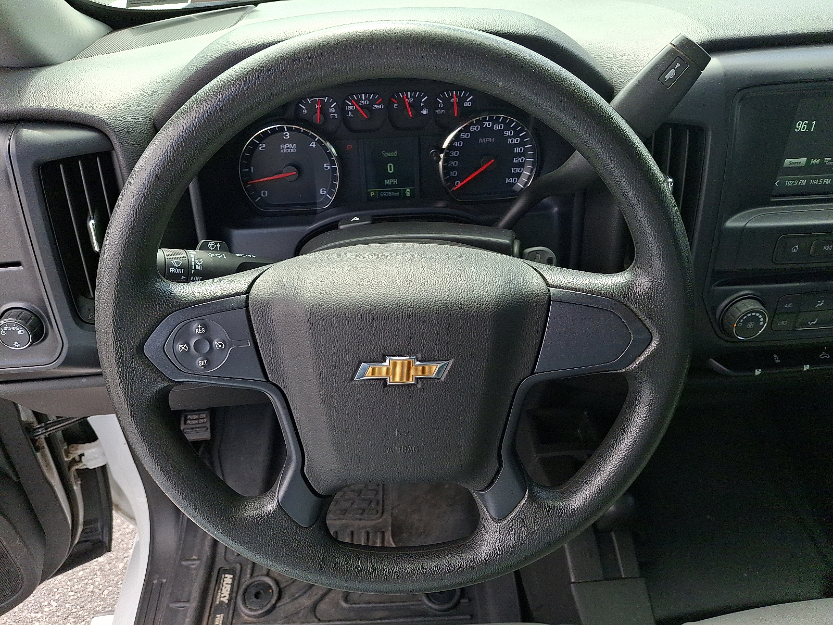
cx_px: 416
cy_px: 312
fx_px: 602
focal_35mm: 25
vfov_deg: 54.9
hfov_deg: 69.4
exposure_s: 1/500
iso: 30
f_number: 1.8
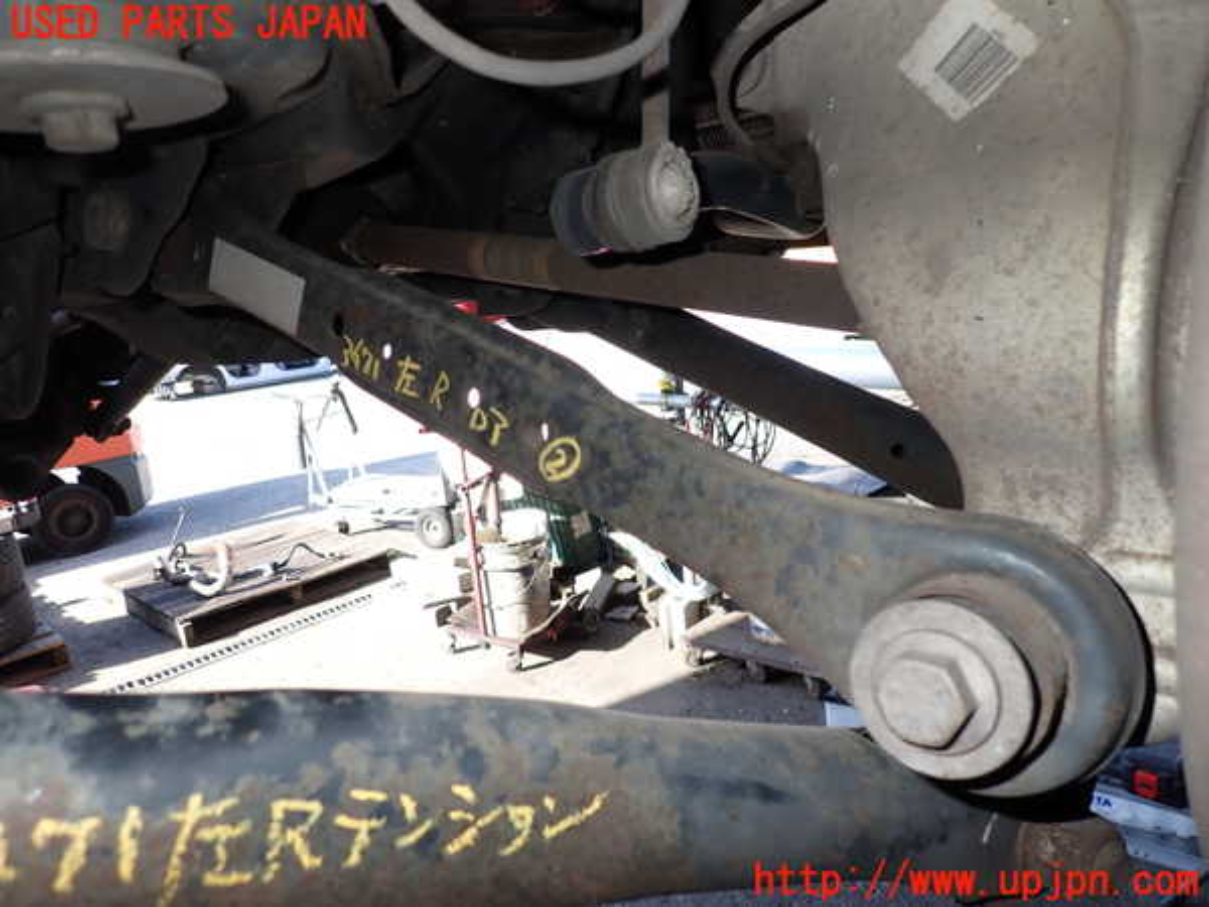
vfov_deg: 54.9
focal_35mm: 25
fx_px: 873
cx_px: 604
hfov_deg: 69.4
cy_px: 454
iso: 100
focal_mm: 4.5
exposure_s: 1/200
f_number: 2.8
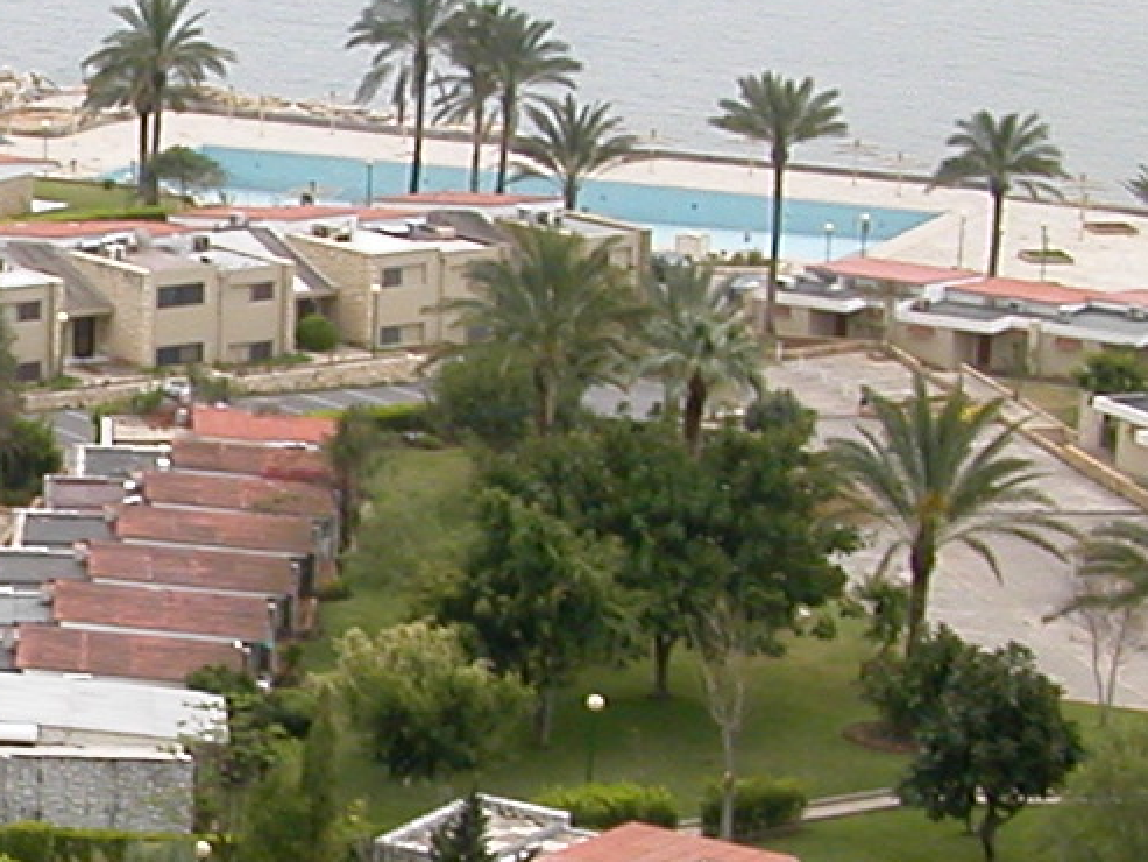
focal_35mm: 120
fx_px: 3981
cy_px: 787
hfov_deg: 15.3
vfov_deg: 12.3
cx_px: -515
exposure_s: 1/361
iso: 100
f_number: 4.5
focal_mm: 5.6
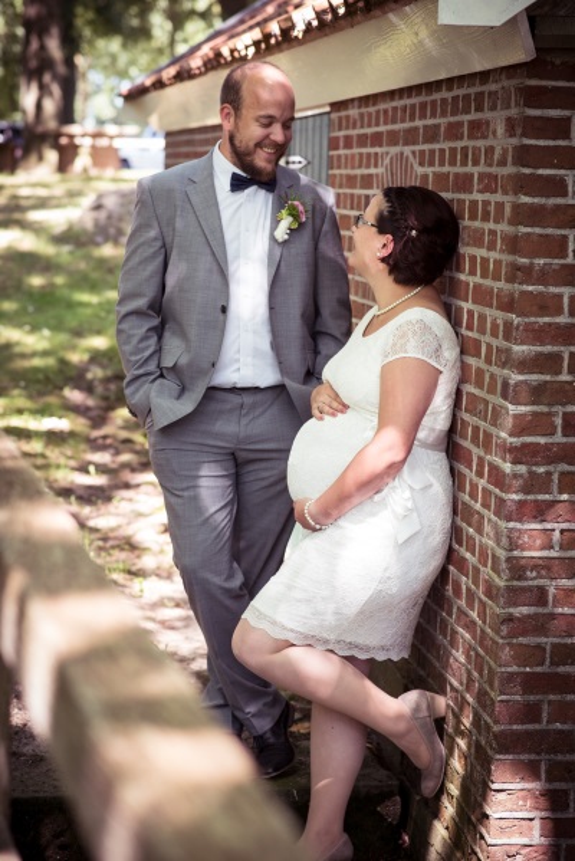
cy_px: 430
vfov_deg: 23.9
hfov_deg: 16.1
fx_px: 2034
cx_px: 288
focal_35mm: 85
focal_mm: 85
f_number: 4
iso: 720
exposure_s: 1/250
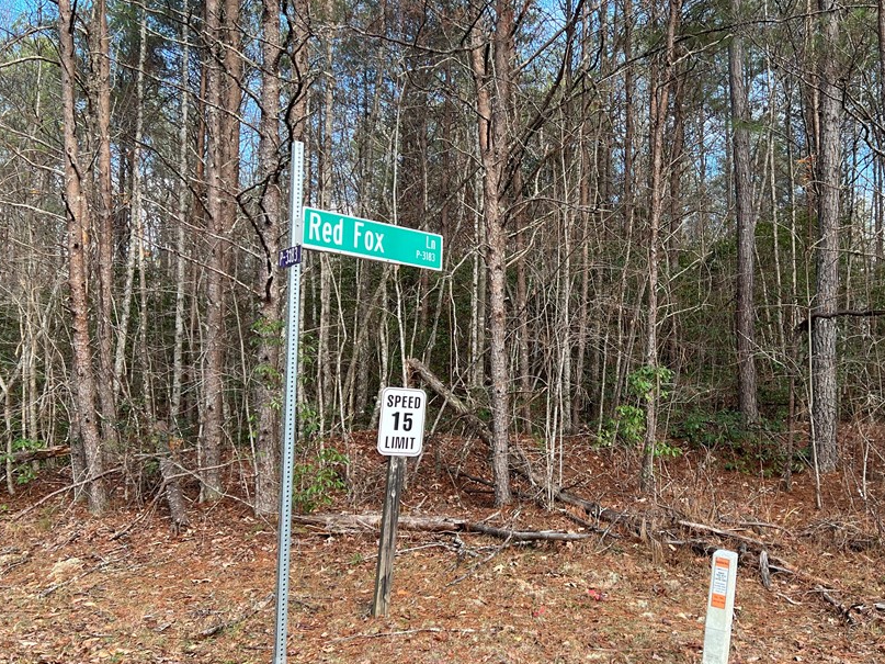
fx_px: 844
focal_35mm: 33
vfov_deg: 42.9
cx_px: 548
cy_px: 351
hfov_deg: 54.8
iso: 50
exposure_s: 1/327
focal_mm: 5.7
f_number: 1.5
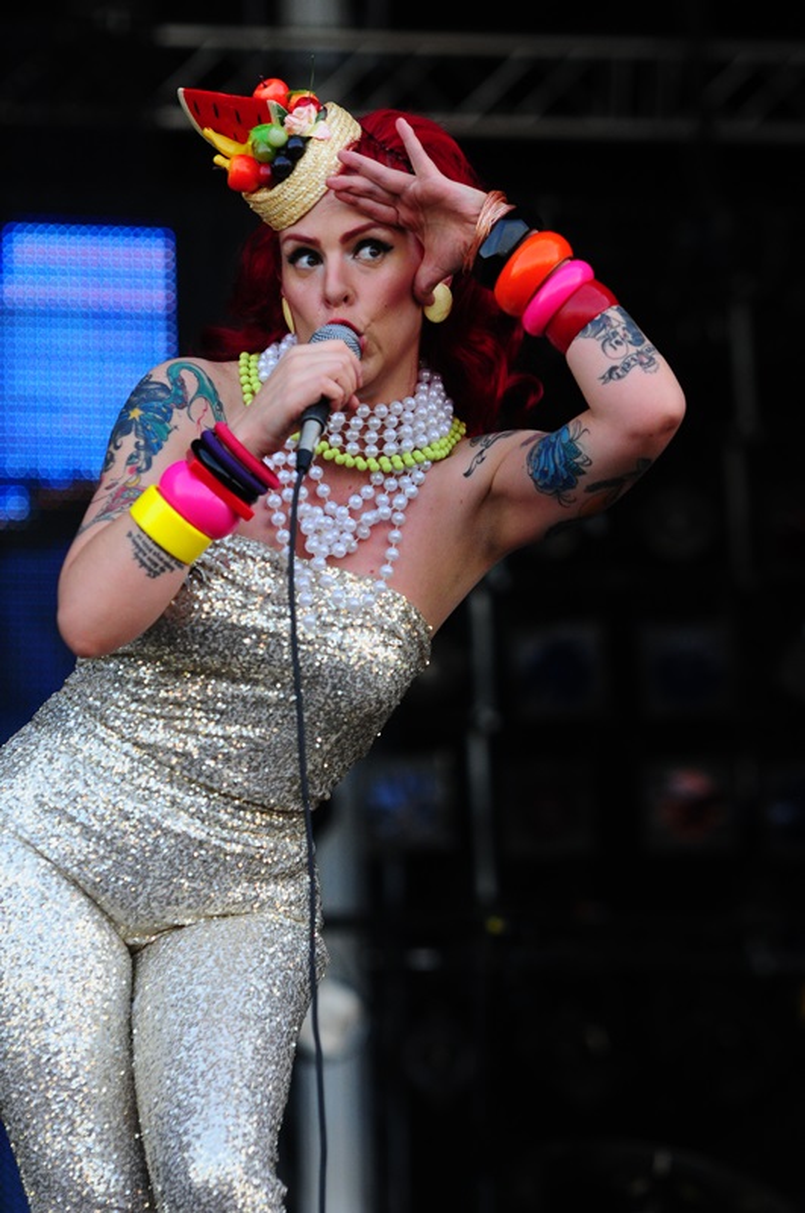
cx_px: 402
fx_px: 7065
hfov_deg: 6.5
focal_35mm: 210
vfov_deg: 9.8
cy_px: 606
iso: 640
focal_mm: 140
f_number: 4
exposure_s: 1/1000
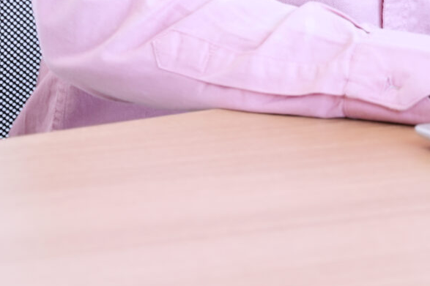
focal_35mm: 244
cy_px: -303
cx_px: 431
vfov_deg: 5.5
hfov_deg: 8.4
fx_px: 2913
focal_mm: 55.9
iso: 400
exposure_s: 1/100
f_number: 2.8
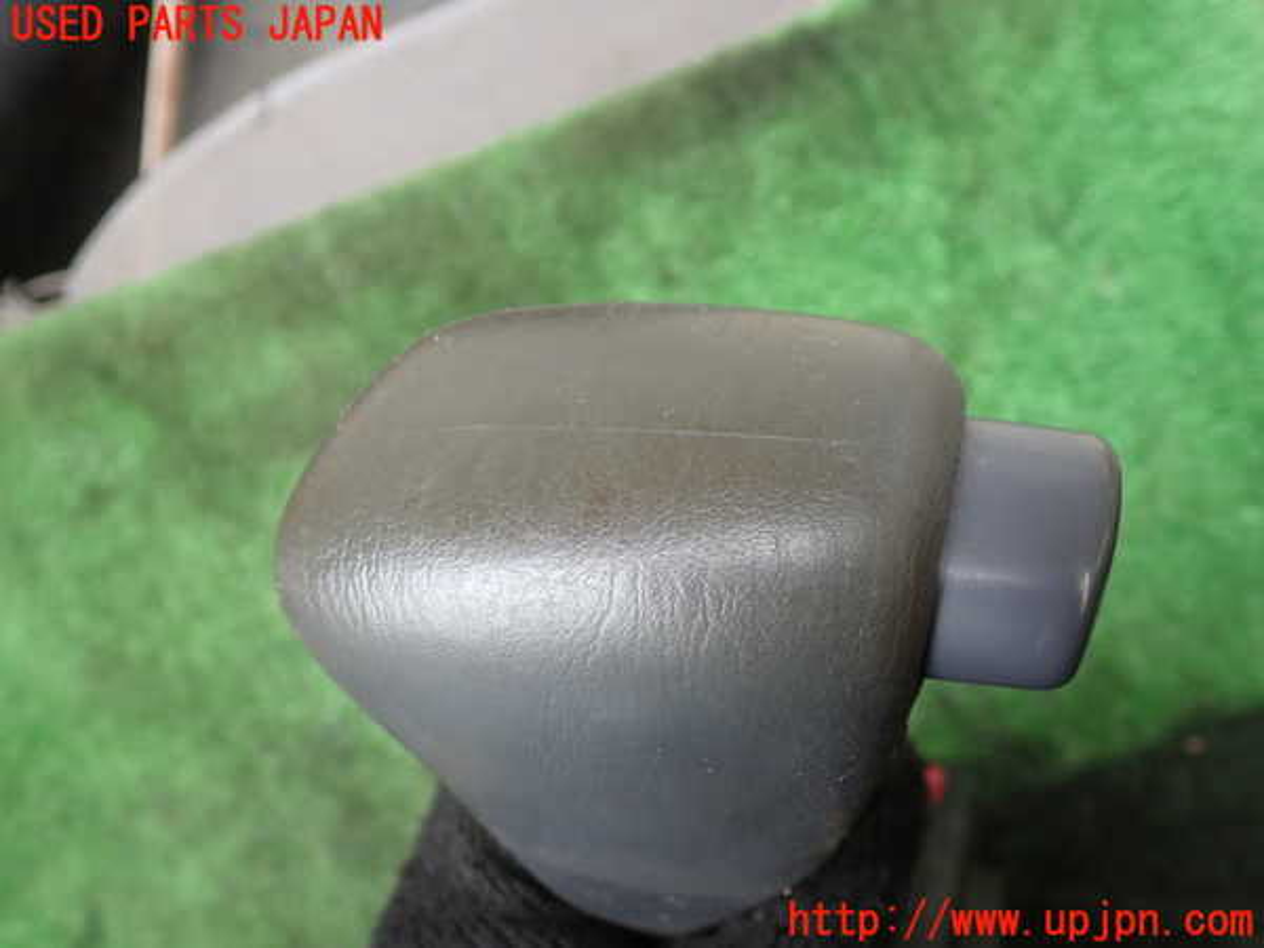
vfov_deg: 46.8
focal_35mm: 30
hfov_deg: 60.0
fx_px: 1095
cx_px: 632
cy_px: 474
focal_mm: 5.4
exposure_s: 1/60
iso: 160
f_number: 2.3
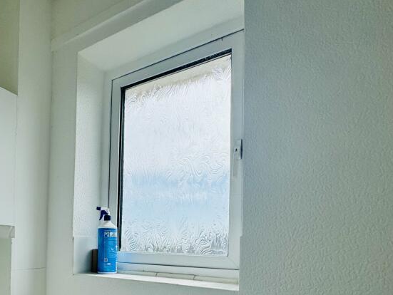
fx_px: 295
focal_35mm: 26
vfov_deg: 49.8
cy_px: 239
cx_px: 108
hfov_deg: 64.1
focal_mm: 2.22
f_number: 2.2
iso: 50
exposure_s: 1/1420
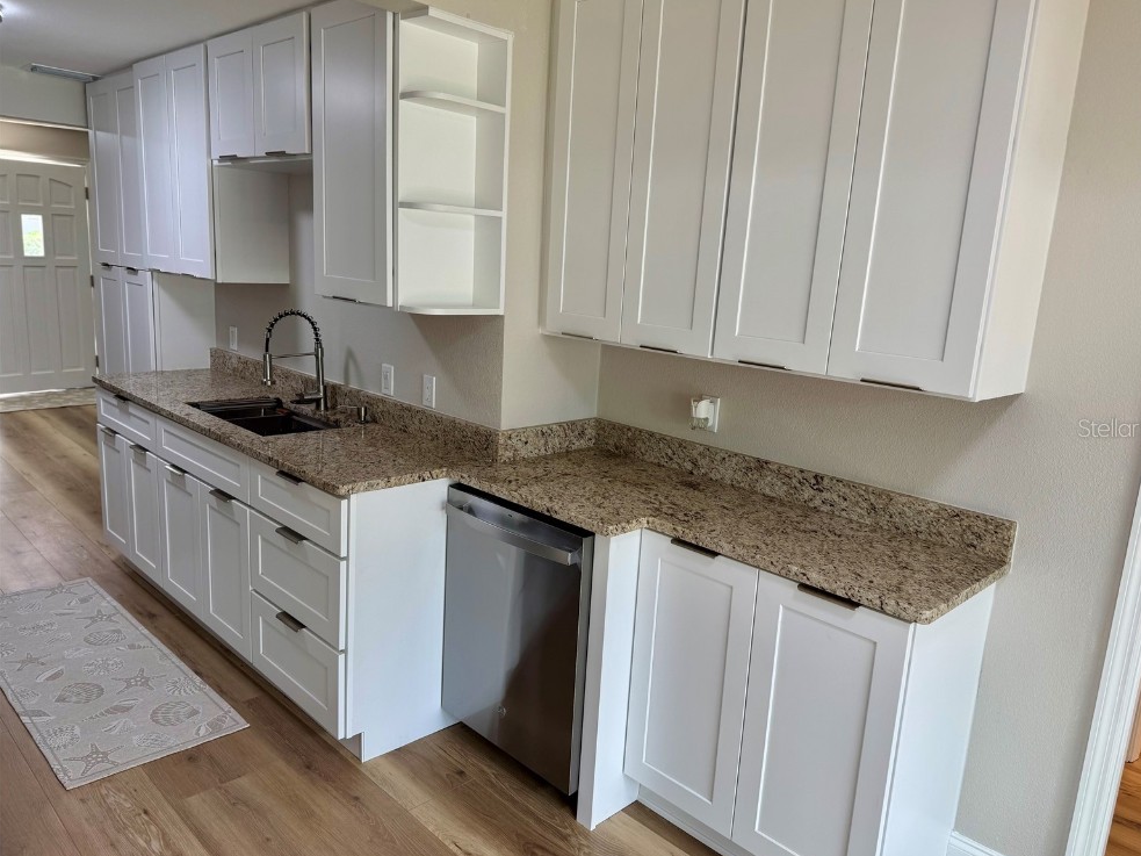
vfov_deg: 54.9
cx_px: 593
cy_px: 427
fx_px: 824
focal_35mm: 25
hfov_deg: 69.4
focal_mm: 6.76
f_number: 1.78
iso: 80
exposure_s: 1/120
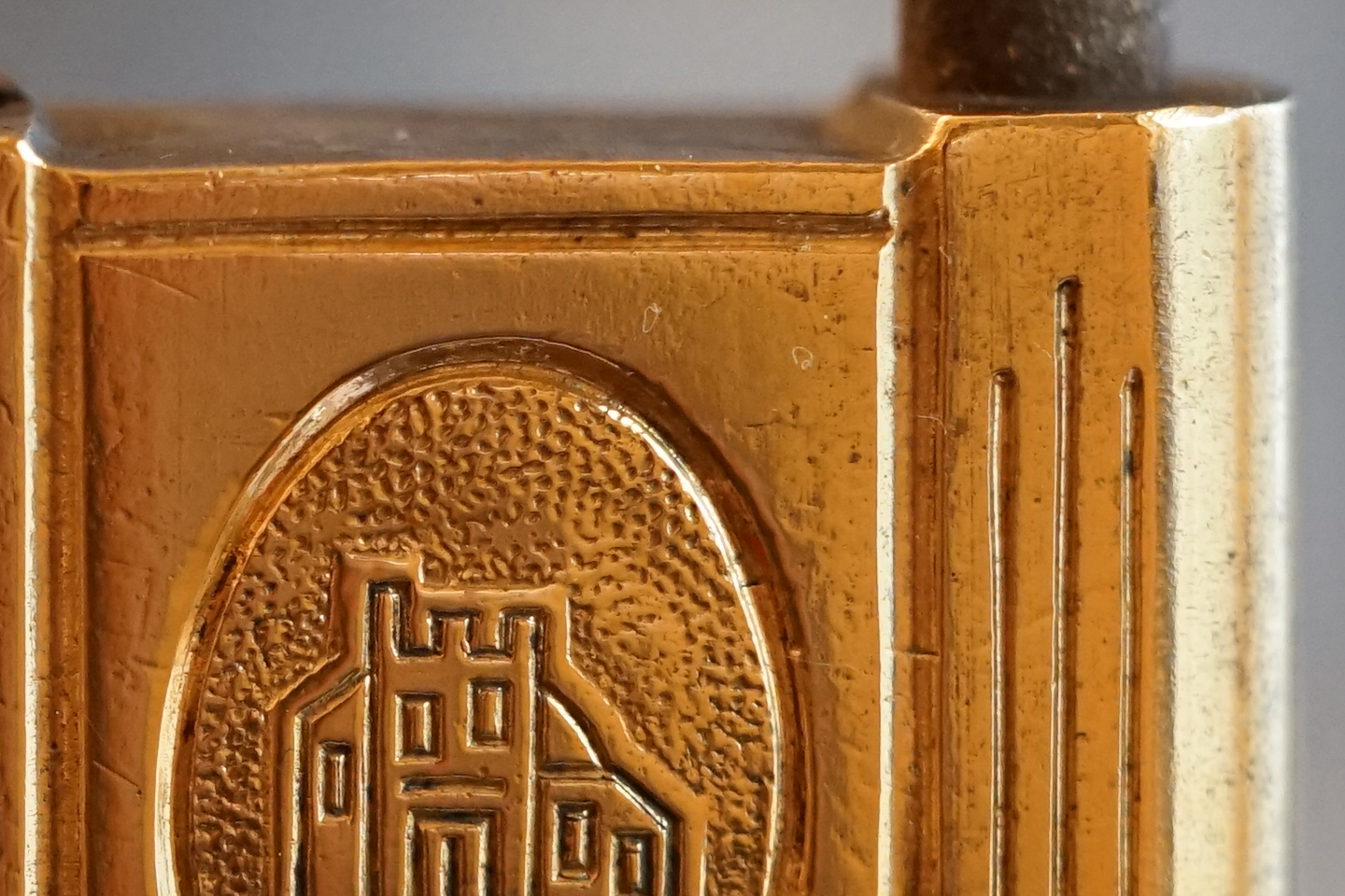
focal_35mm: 375
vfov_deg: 3.7
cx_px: -97
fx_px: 14009
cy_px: 431
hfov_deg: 5.5
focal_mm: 90
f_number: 2.8
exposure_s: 1/100
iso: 2500
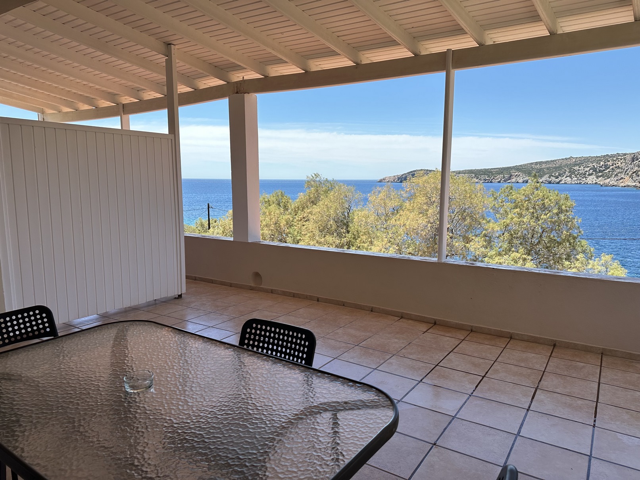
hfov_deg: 71.6
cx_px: 320
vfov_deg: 56.8
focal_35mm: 24
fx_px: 444
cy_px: 240
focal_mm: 6.86
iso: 80
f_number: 1.78
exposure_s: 1/3058
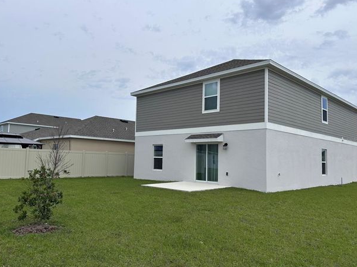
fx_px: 289
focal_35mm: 28
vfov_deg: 49.7
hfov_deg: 63.3
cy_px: 140
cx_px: 163
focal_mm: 6.86
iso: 80
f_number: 1.78
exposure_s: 1/6623
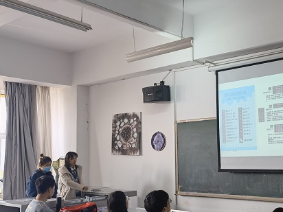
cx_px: 180
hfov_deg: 41.7
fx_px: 368
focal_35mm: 45
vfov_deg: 32.1
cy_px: 123
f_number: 1.9
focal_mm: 6.67
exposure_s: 1/100
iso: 64
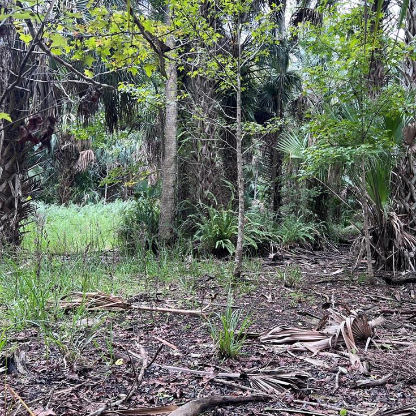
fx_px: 435
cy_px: 201
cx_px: 280
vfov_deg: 51.1
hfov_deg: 50.1
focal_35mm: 32
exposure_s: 1/121
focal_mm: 5.7
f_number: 1.5
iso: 50
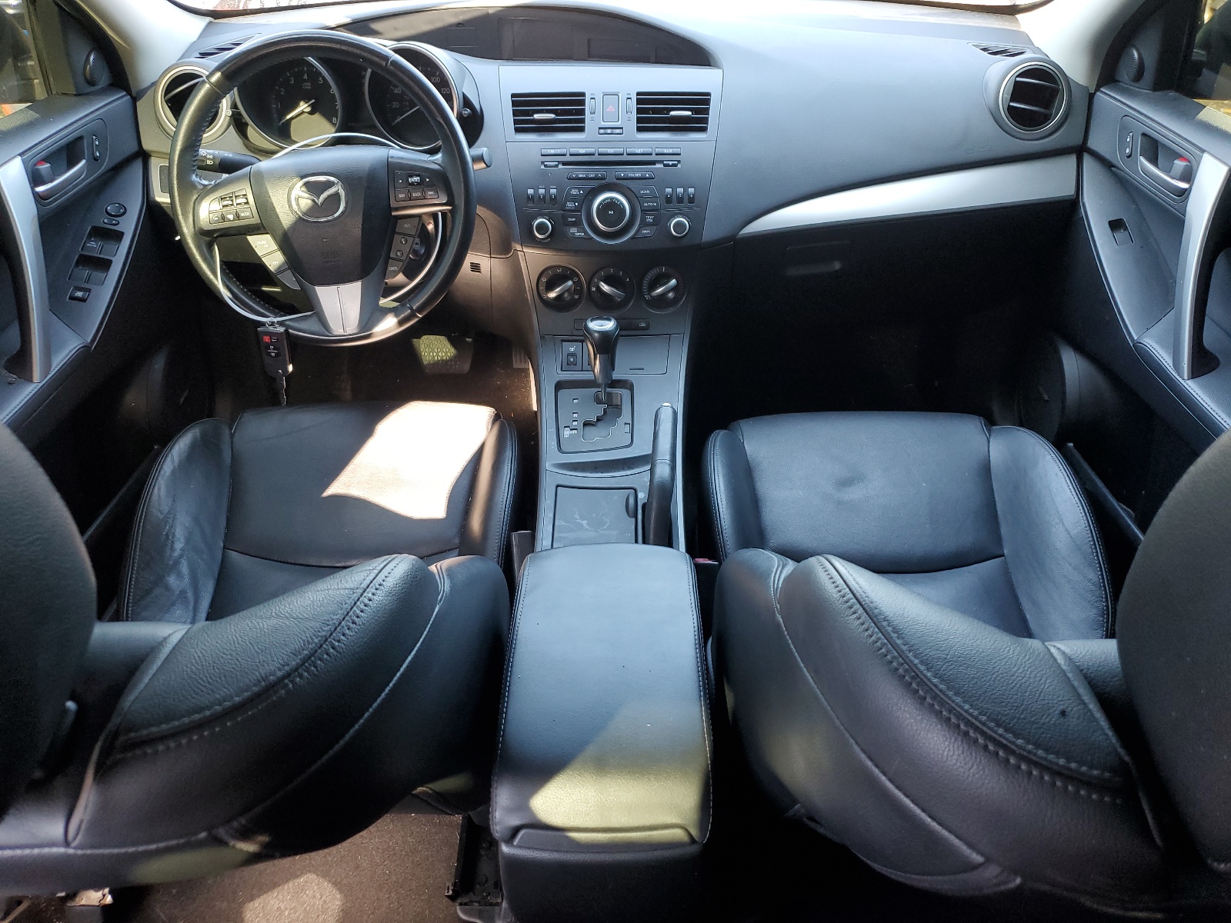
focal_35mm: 26
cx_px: 616
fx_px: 925
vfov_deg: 53.1
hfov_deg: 67.3
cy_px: 462
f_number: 1.5
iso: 72
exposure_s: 1/60.2
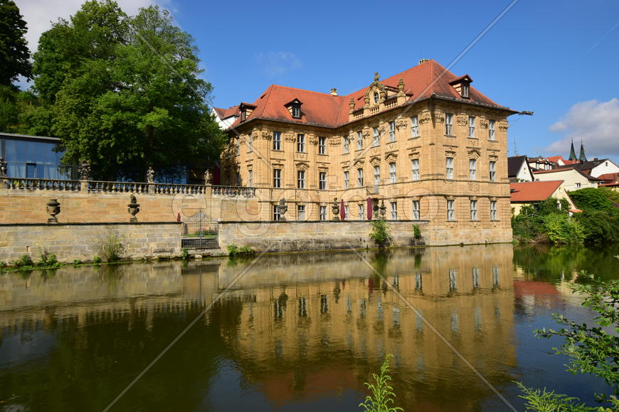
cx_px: 310
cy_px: 206
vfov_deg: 50.4
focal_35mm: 26
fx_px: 438
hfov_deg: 70.4
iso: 100
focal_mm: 17
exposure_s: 1/200
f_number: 10
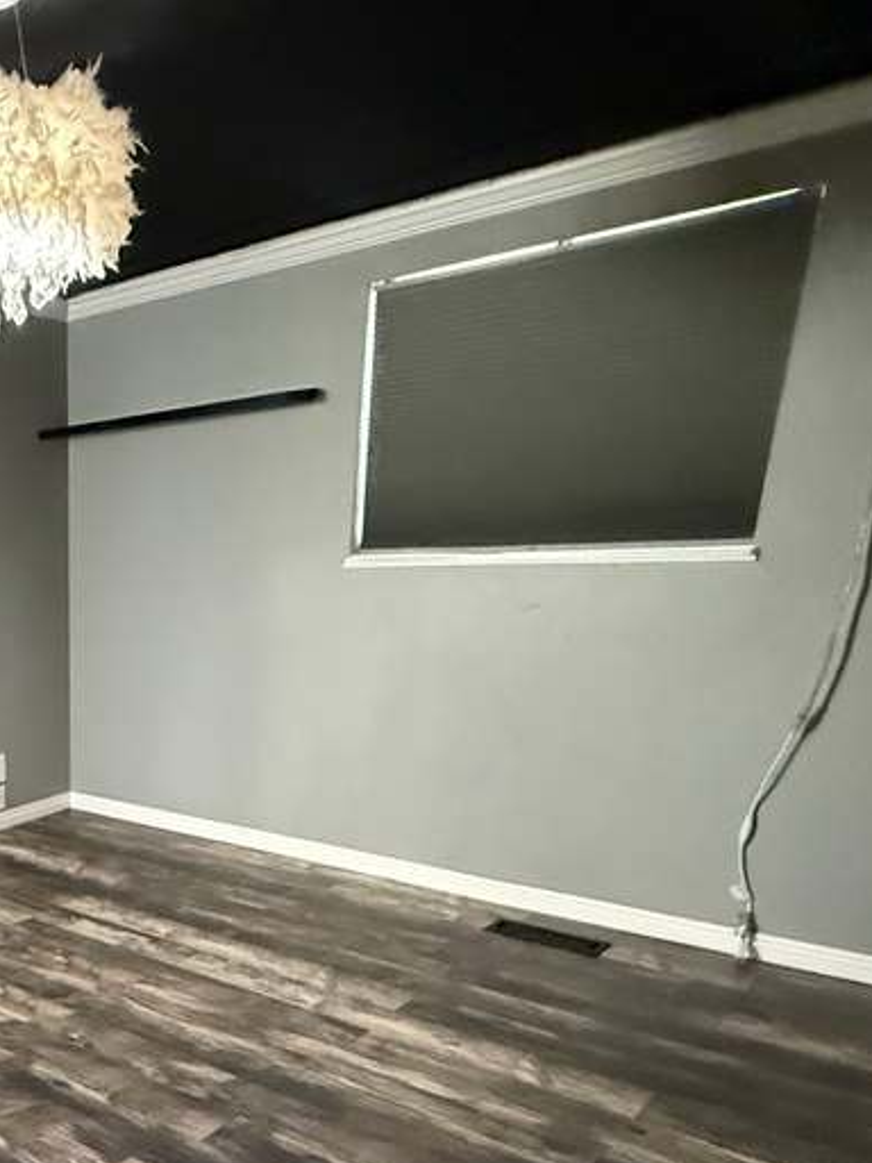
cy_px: 870
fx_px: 940
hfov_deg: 40.6
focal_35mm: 28
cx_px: -77
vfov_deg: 60.1
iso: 1600
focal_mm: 2.22
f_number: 2.2
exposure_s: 1/60
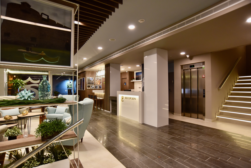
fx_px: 126
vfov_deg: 67.4
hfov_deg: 90.0
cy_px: 84
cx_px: 126
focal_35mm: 18
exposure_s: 1/60
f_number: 5.6
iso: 1250
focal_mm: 18
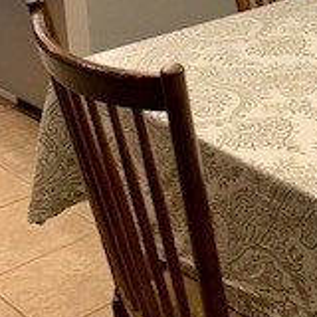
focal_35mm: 92
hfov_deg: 17.4
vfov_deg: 17.8
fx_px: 953
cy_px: -81
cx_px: 440
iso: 200
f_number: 1.8
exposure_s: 1/60
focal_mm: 4.25
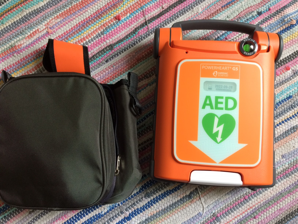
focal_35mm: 29
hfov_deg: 61.7
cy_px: 112
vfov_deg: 48.2
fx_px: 250
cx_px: 149
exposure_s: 1/33
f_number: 2.2
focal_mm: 4.15
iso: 125
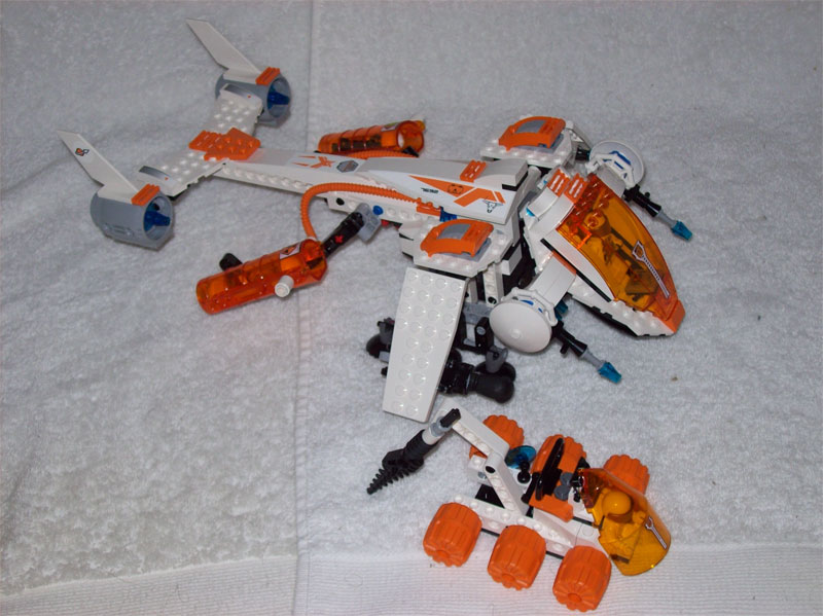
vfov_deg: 26.1
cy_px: 308
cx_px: 412
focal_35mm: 56
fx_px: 1331
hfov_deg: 34.4
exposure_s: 1/84.5
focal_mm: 9.4
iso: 80
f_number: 3.4
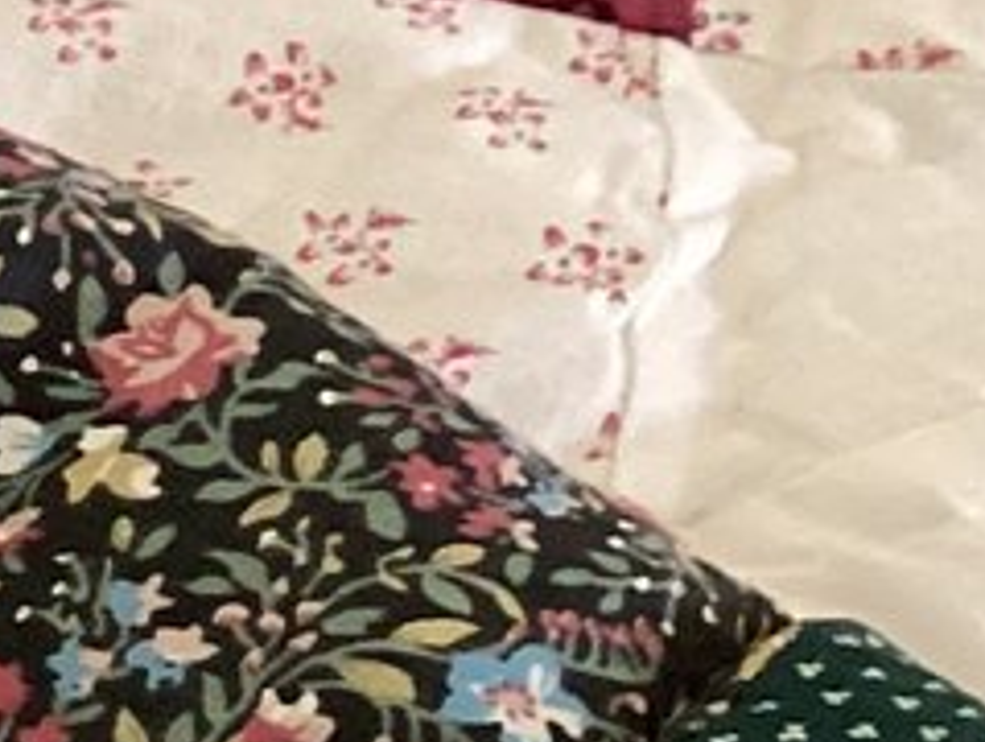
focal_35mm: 196
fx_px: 5586
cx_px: -1881
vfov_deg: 7.6
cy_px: 773
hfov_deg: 8.6
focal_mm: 3.3
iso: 250
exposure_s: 1/50
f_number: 2.4
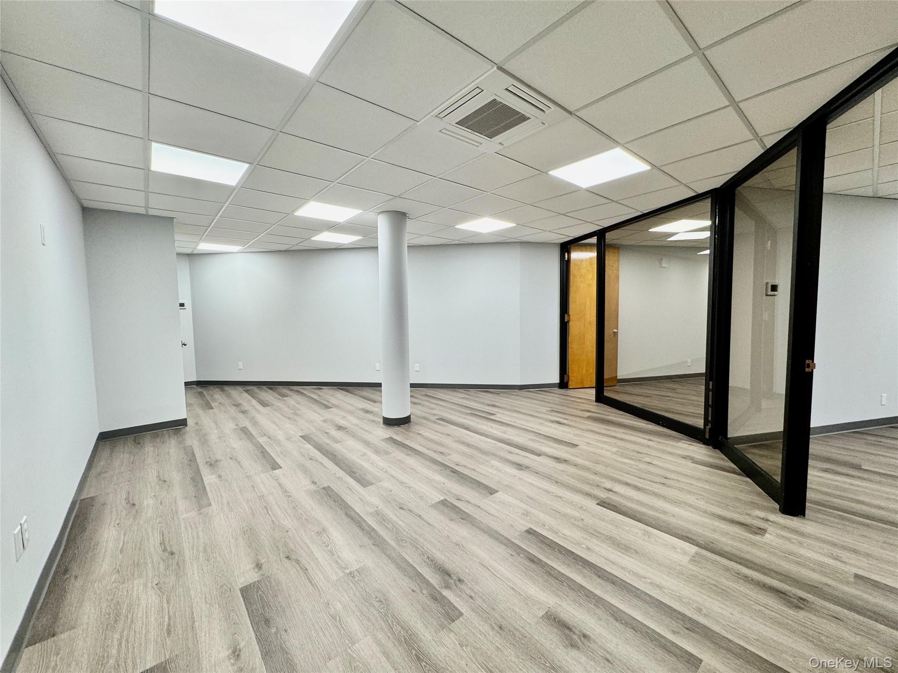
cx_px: 449
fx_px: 363
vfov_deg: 85.7
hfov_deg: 102.1
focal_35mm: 14
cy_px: 336
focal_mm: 2.22
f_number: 2.2
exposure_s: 1/120
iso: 125
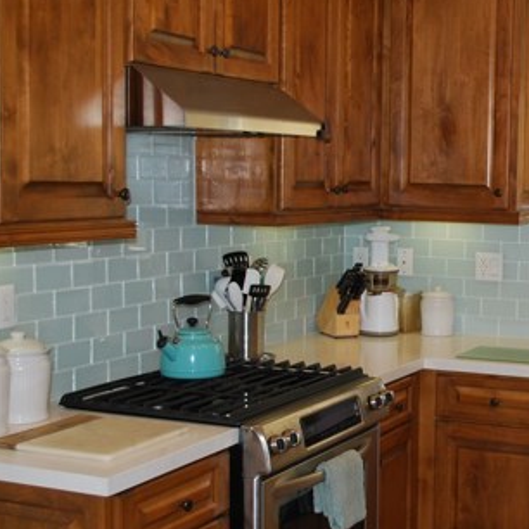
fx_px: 1107
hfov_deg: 26.1
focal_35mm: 64
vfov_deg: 26.9
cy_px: 277
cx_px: 462
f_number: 4.2
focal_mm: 24
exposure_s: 1/60
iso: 200
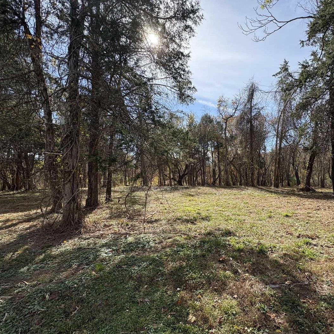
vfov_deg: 84.0
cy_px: 171
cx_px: 203
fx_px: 186
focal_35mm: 17
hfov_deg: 82.8
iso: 64
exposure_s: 1/899
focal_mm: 2.22
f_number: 2.2
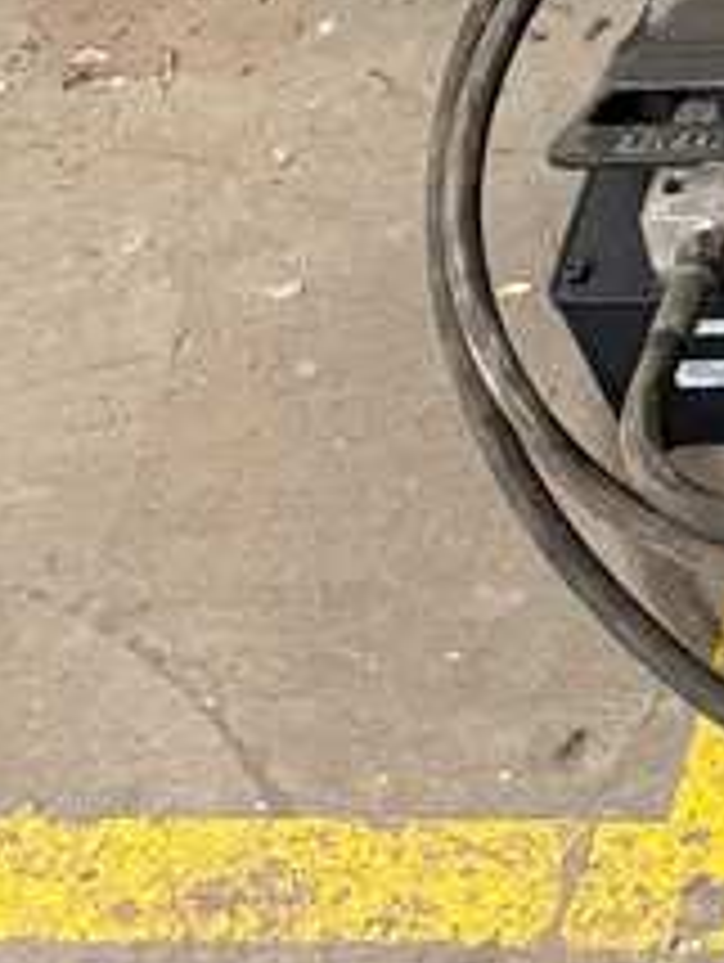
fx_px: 3368
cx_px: 1668
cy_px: -626
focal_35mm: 121
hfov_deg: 10.7
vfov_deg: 14.7
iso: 640
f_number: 1.78
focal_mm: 6.76
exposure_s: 1/40
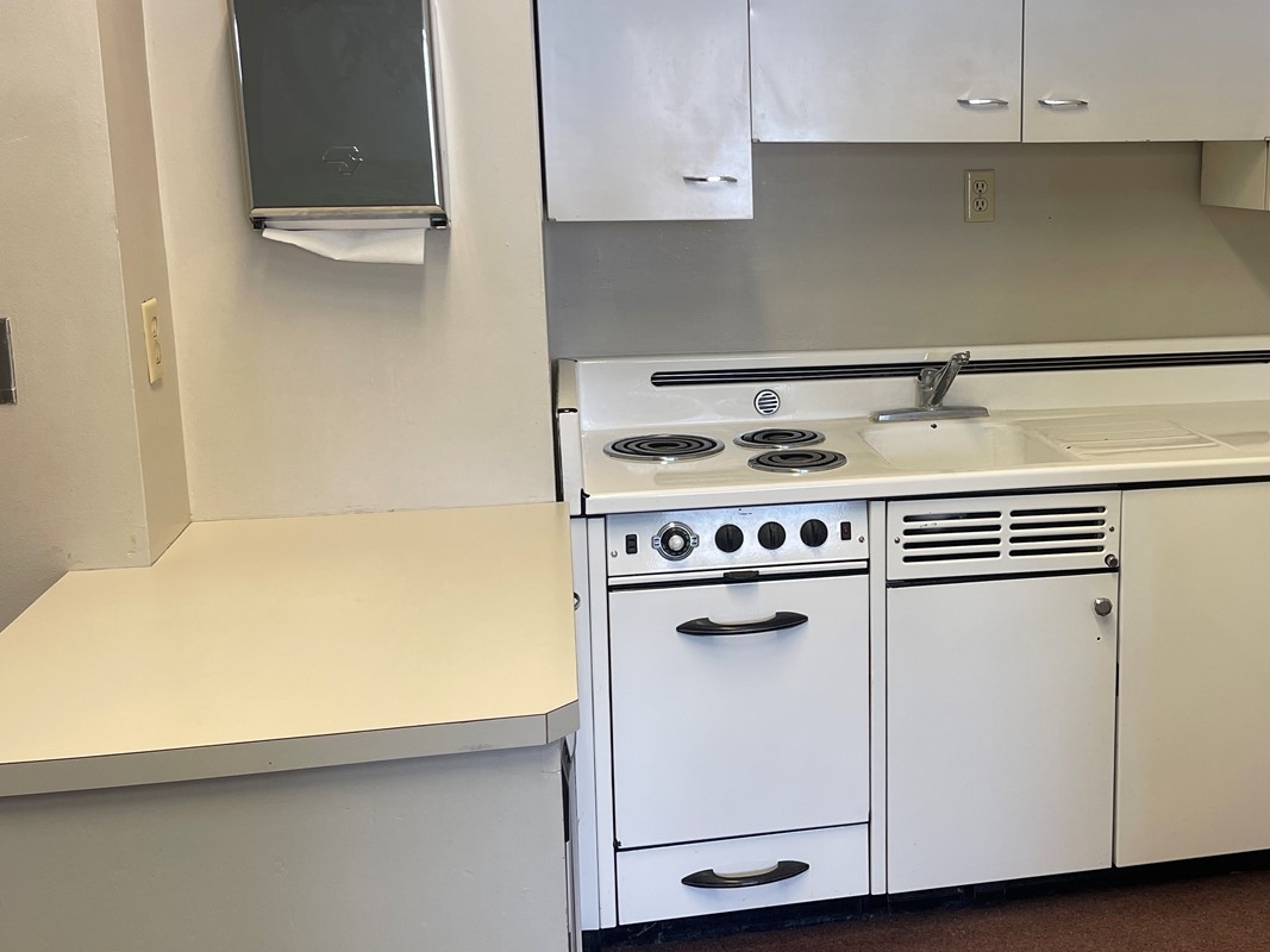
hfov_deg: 46.7
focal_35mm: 39
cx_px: 895
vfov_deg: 36.7
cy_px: 397
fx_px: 1431
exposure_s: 1/60
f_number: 1.6
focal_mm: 5.1
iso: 80
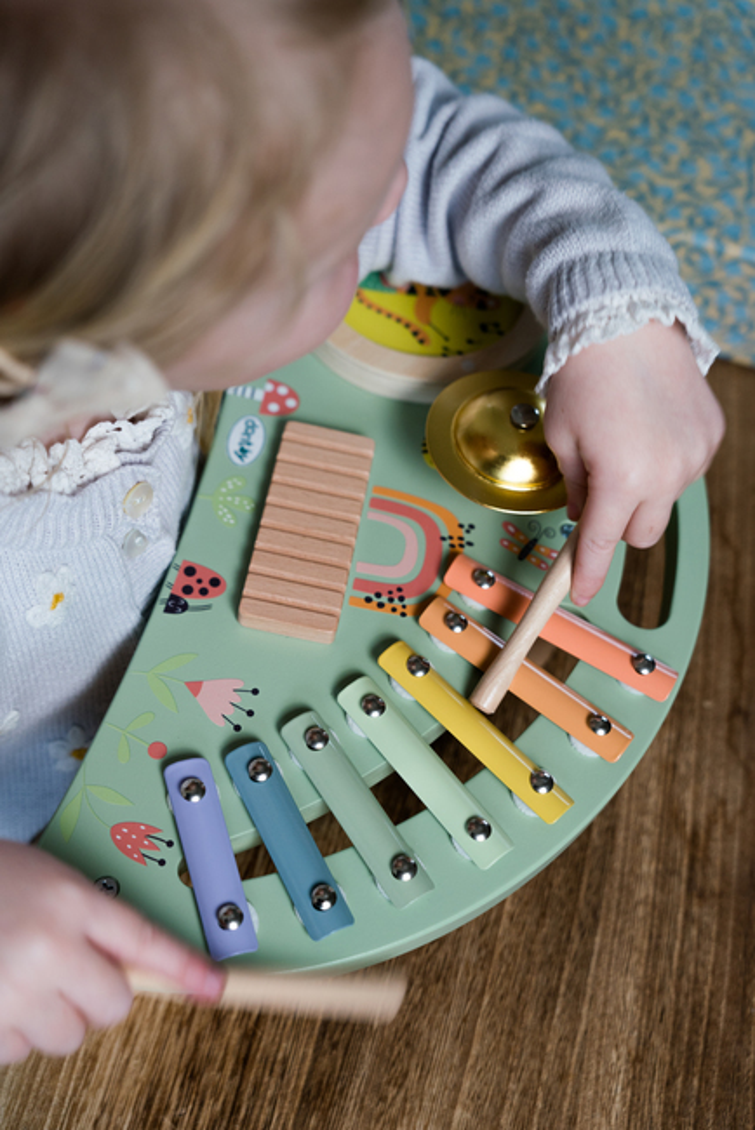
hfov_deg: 30.0
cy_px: 565
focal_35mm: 45
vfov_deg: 43.7
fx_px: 1411
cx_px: 378
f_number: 4
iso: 640
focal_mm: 44.9
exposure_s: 1/160
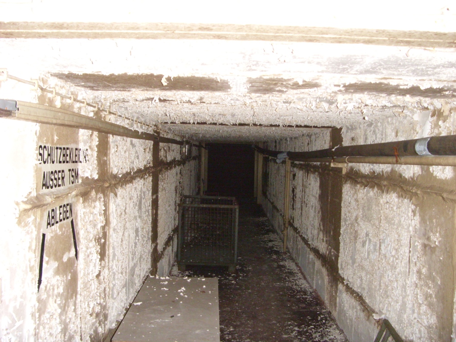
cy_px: 171
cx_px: 228
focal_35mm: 31
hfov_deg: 58.4
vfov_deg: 45.4
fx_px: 408
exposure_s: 1/30
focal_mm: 6.3
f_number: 3.5
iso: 400
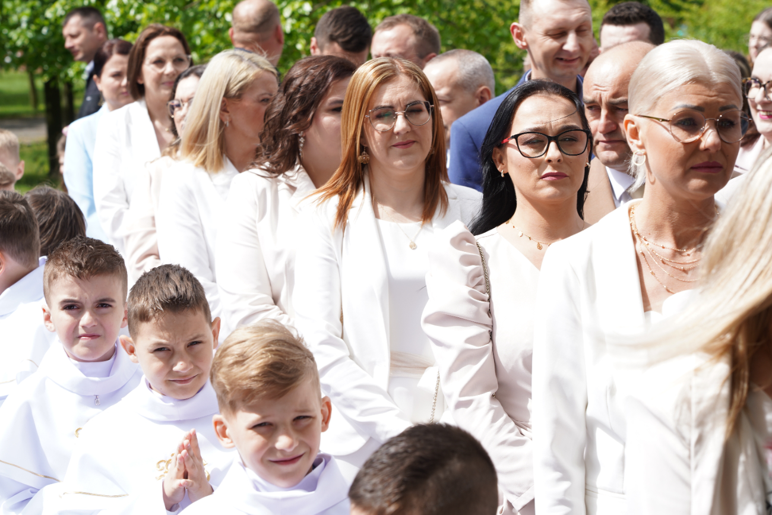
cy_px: 258
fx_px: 2252
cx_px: 386
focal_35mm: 105
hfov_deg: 19.5
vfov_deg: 13.0
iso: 100
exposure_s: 1/160
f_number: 8
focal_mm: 105
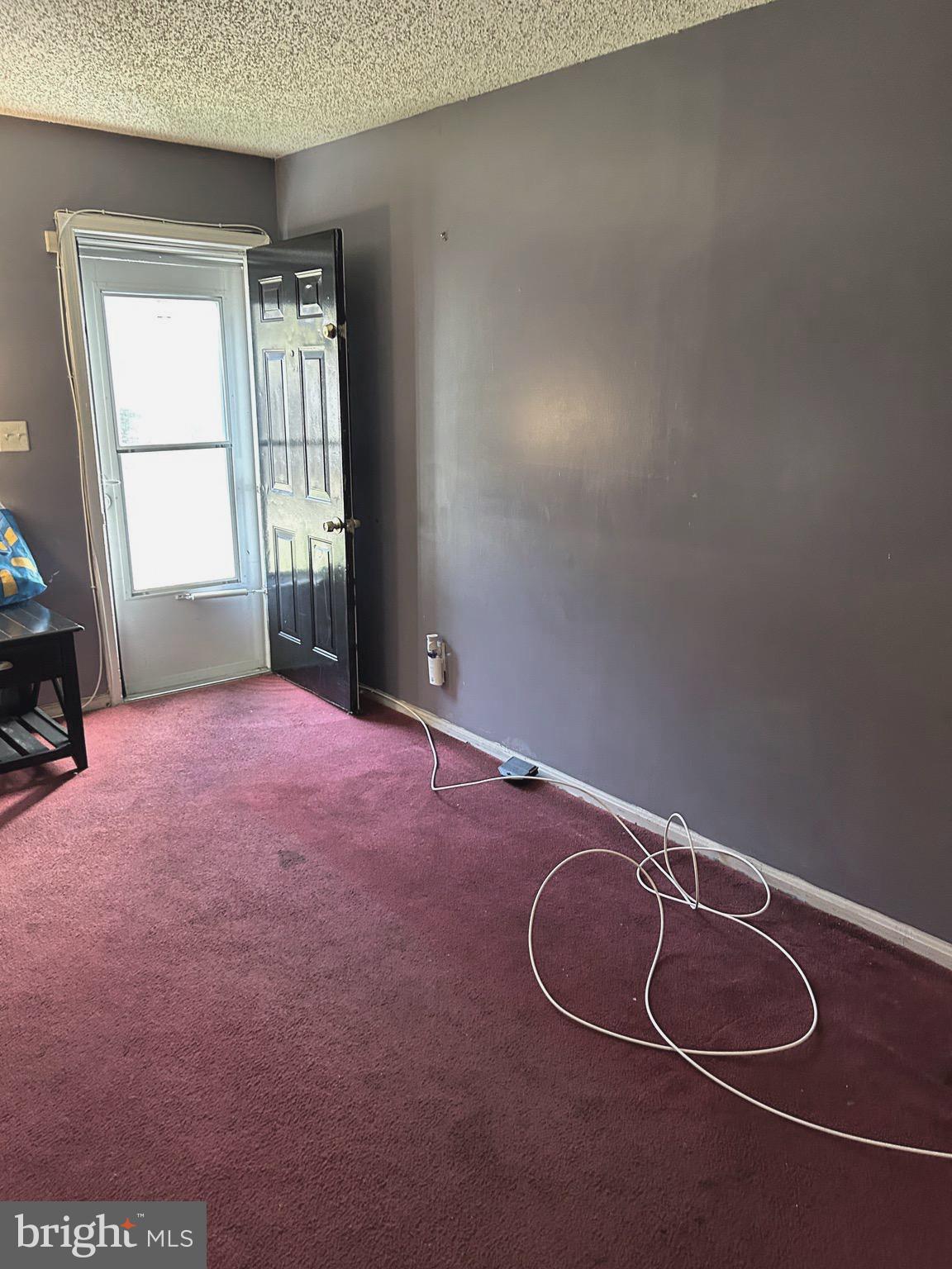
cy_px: 634
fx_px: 953
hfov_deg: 53.1
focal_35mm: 26
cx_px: 476
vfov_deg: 67.3
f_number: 1.5
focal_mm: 5.7
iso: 500
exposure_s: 1/60
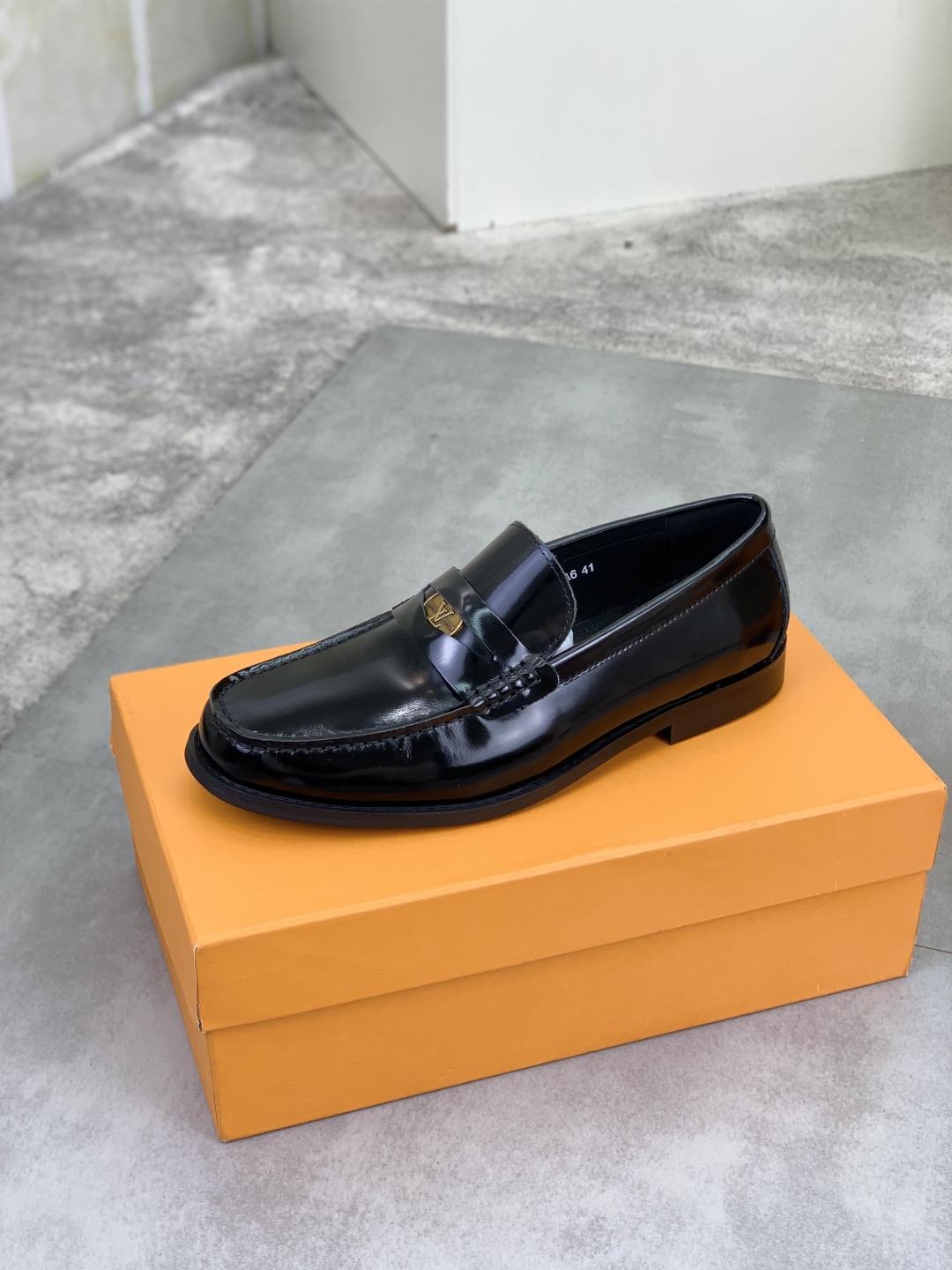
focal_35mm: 52
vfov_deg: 36.8
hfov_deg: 28.0
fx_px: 1907
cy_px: 635
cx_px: 476
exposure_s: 1/100
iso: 32
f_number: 2.4
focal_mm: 6
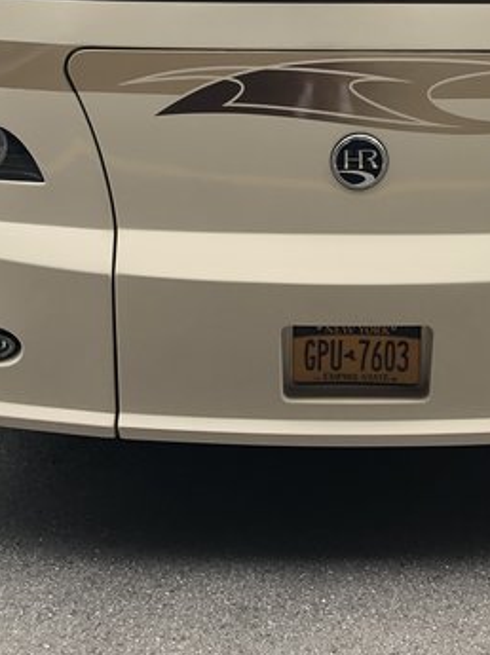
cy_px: -97
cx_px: 351
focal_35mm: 65
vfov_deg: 27.0
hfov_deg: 22.4
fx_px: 1229
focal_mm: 4
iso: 20
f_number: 1.8
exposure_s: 1/173
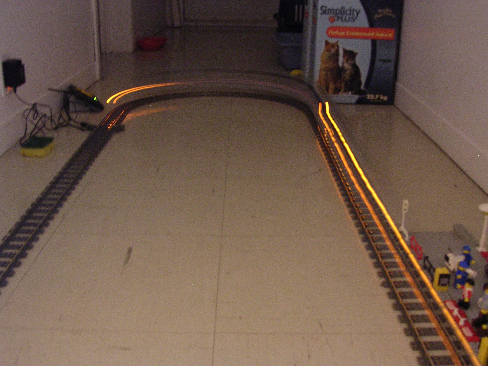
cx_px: 244
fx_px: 578
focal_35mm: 41
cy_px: 183
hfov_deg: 45.8
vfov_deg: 35.1
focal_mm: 6.2
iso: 400
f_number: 2.9
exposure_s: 2
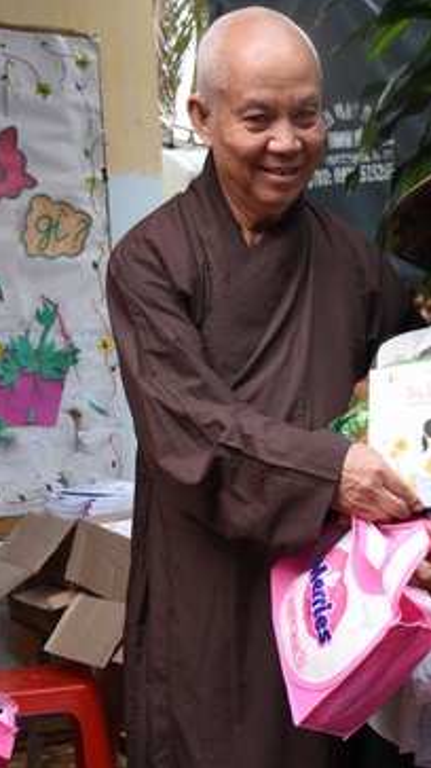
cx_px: 385
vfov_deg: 34.1
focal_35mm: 60
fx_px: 1220
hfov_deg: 19.7
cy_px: 580
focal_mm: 32
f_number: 6.3
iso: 220
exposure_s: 1/100
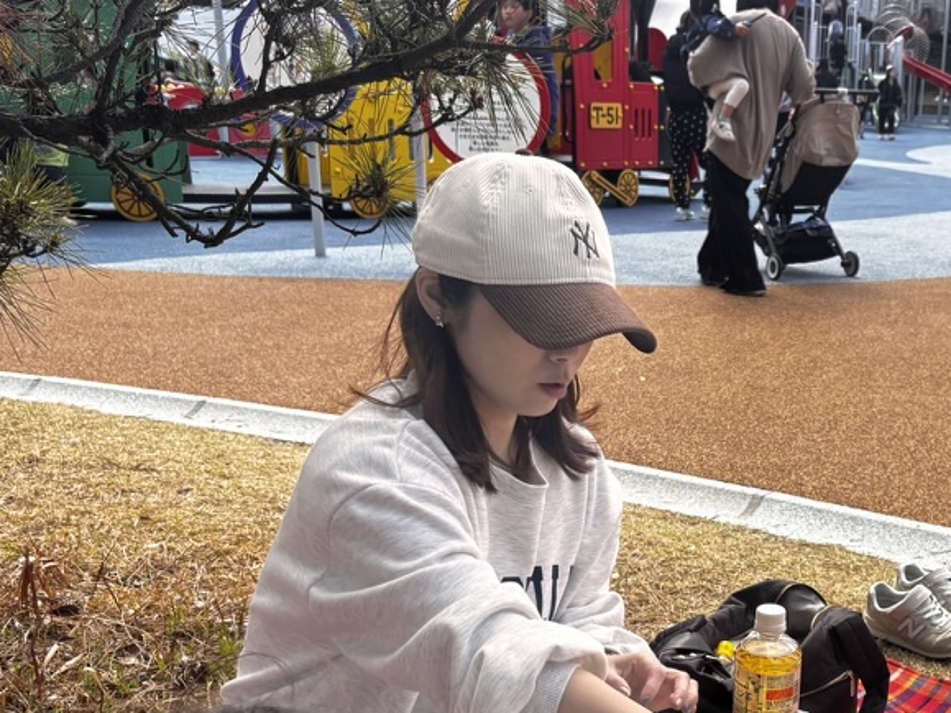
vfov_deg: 30.9
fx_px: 1263
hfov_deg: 39.7
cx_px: 757
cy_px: 537
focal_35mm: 46
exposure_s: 1/1295
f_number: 1.6
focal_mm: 5.96
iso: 50
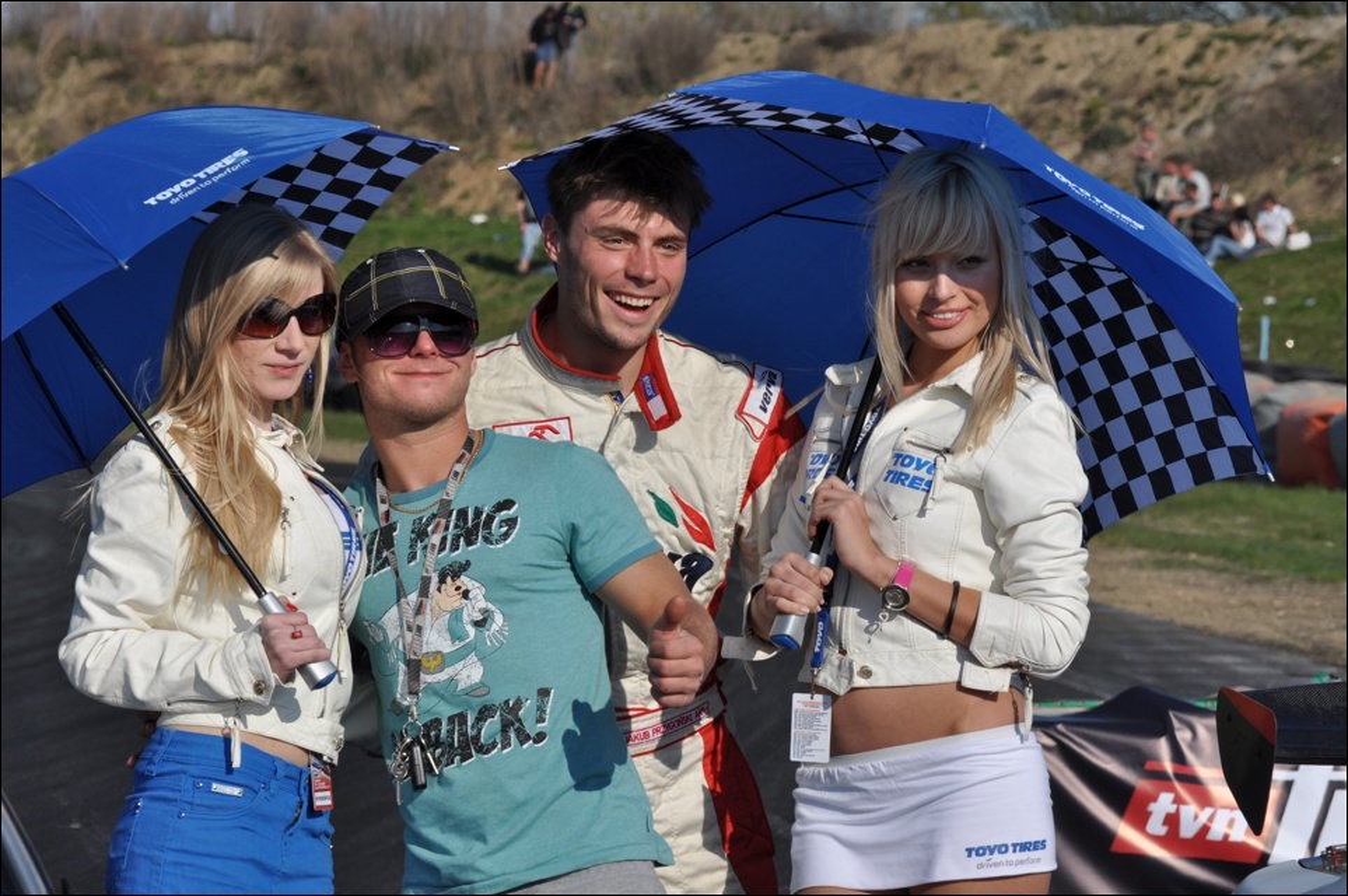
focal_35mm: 202
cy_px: 448
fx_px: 7575
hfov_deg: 10.2
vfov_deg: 6.8
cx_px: 674
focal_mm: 135
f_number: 11
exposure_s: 1/640
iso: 200
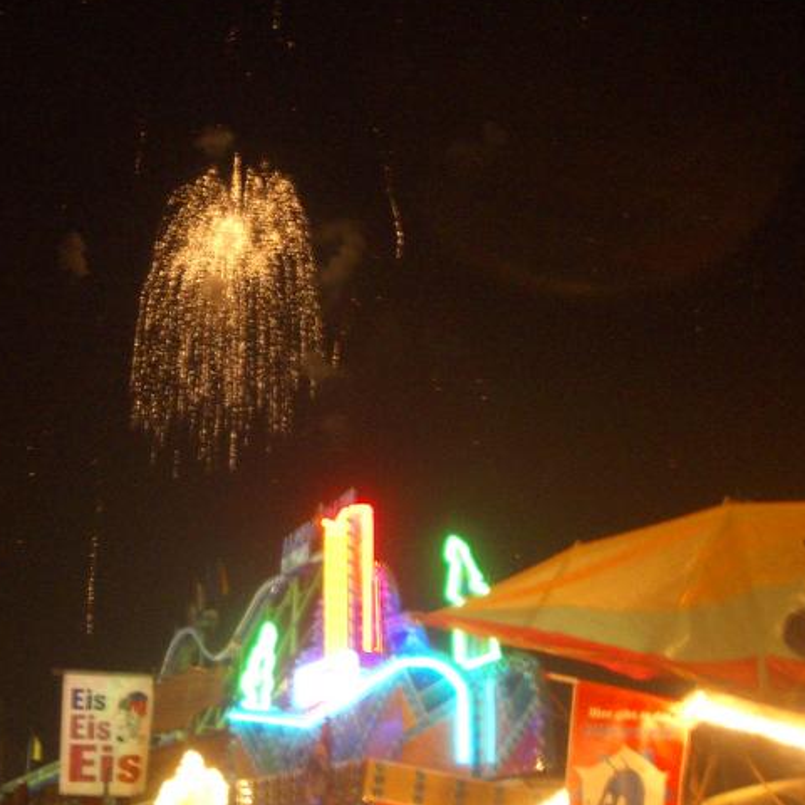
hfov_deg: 25.8
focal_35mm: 66
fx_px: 1736
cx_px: 215
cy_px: 218
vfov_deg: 25.8
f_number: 2.6
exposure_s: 1/8
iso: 100
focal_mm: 5.8
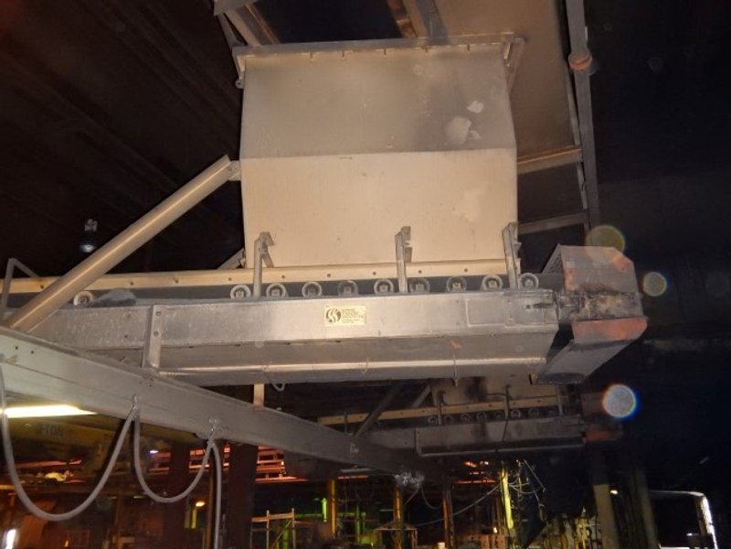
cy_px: 274
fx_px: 612
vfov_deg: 48.2
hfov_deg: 61.7
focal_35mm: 29
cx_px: 366
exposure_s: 1/30
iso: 1600
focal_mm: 5.1
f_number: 2.8
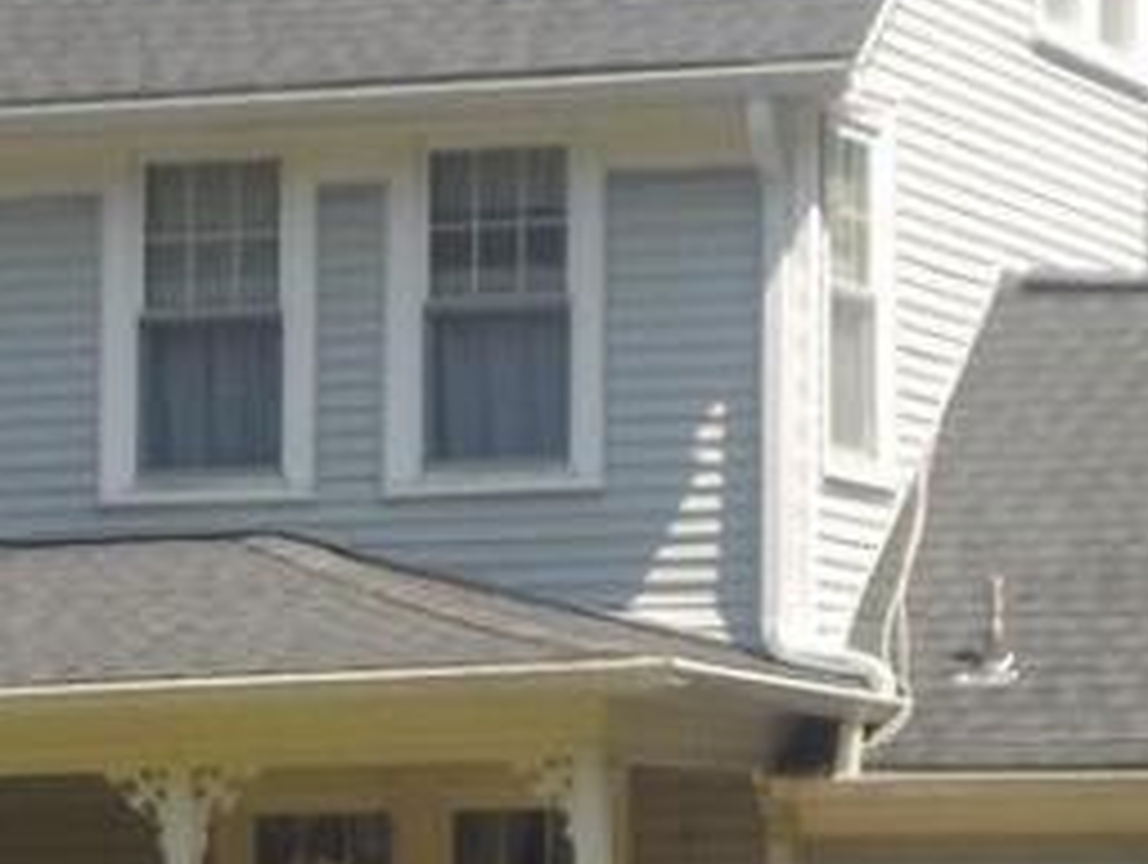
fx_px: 7240
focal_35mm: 218
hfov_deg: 9.1
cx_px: 680
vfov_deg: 6.8
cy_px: 544
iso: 125
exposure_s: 1/500
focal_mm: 7.9
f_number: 4.7
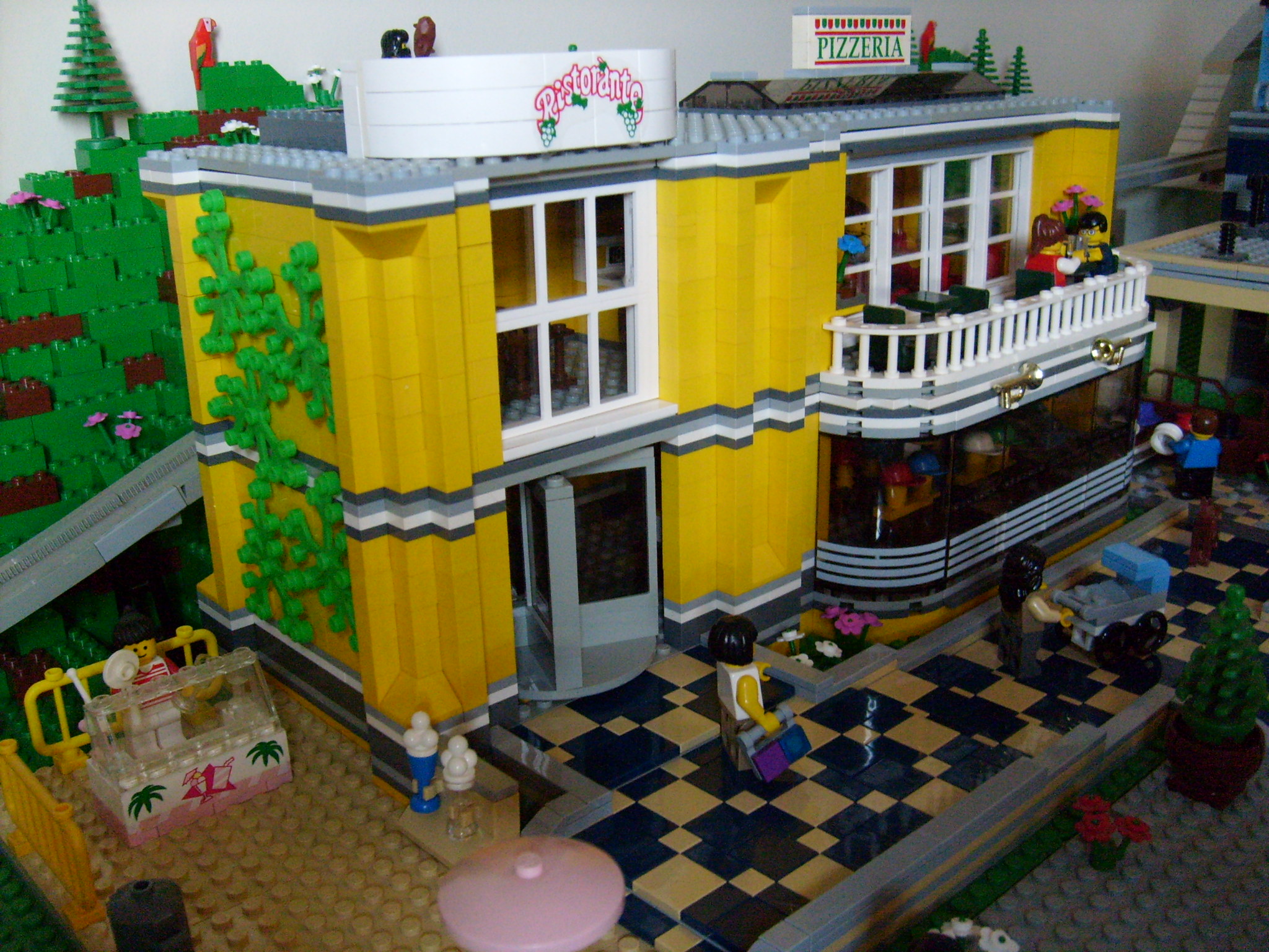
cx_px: 634
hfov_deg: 52.6
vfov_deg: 40.7
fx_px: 1283
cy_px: 476
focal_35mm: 35
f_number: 2.8
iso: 200
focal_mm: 5.8
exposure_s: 1/20
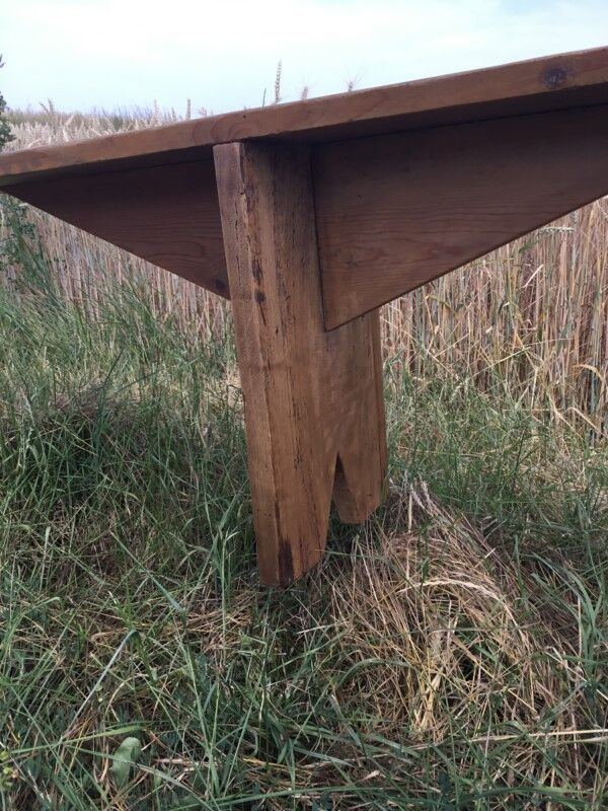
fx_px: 726
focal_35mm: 31
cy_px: 406
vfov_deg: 58.4
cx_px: 304
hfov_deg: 45.4
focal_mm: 3.3
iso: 25
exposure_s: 1/422
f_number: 2.4
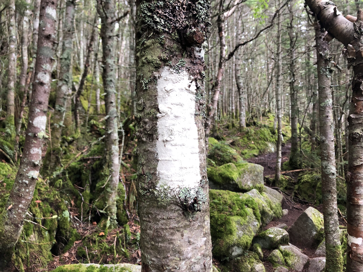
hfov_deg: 63.4
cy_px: 136
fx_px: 294
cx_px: 182
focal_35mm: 28
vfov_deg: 49.7
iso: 32
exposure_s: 1/30
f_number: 1.8
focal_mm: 3.99
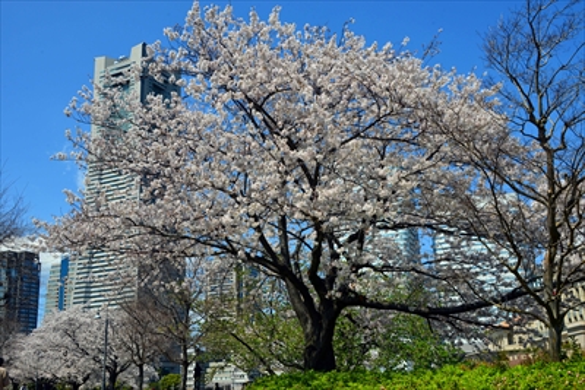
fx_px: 650
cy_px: 195
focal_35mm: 40
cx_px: 292
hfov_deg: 48.4
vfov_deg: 33.4
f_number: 13
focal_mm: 40
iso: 400
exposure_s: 1/640
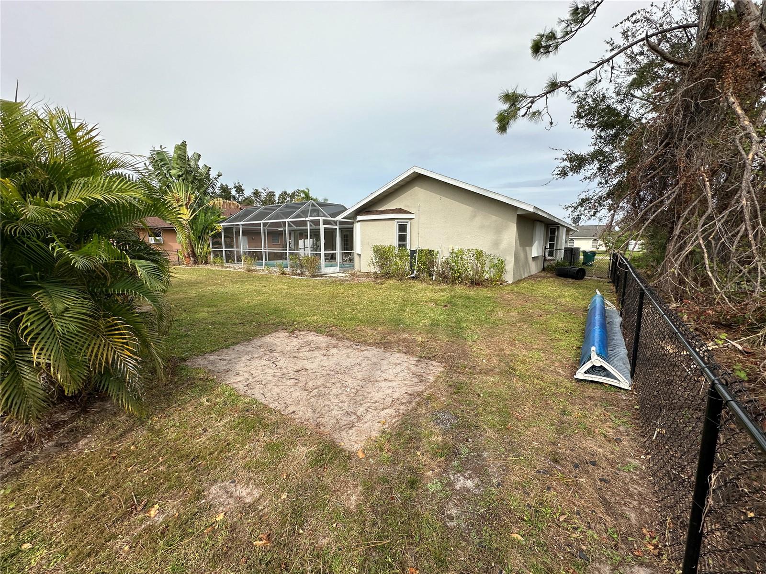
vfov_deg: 85.7
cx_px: 383
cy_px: 287
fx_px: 310
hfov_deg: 102.1
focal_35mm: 14
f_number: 2.2
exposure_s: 1/1511
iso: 50
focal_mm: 2.22
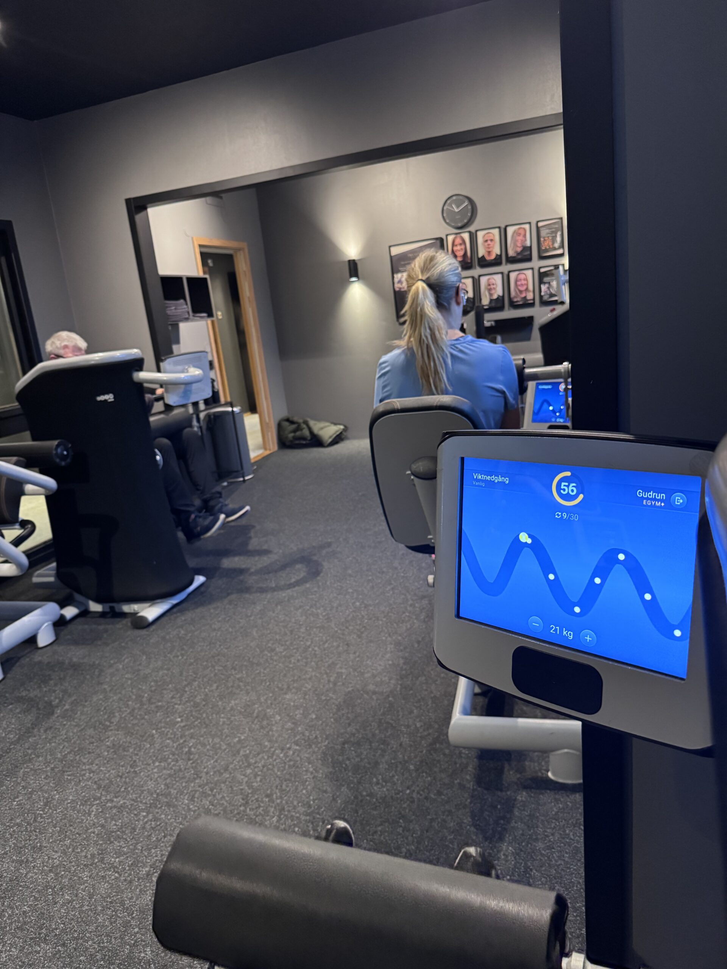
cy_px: 484
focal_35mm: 24
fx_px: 672
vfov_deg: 71.6
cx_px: 364
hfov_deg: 56.8
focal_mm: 6.76
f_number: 1.78
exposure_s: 1/50
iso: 800
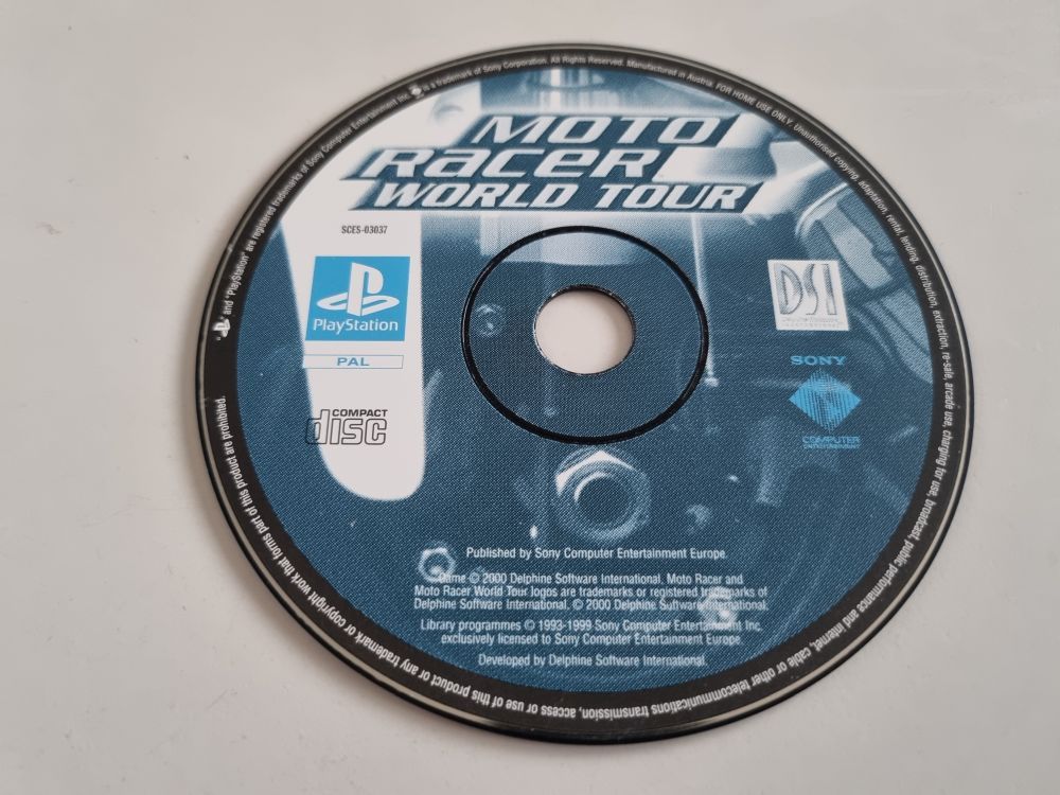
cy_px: 398
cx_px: 530
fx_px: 796
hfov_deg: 67.3
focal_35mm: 26
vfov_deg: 53.1
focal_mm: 5.4
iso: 640
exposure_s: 1/33
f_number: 1.8
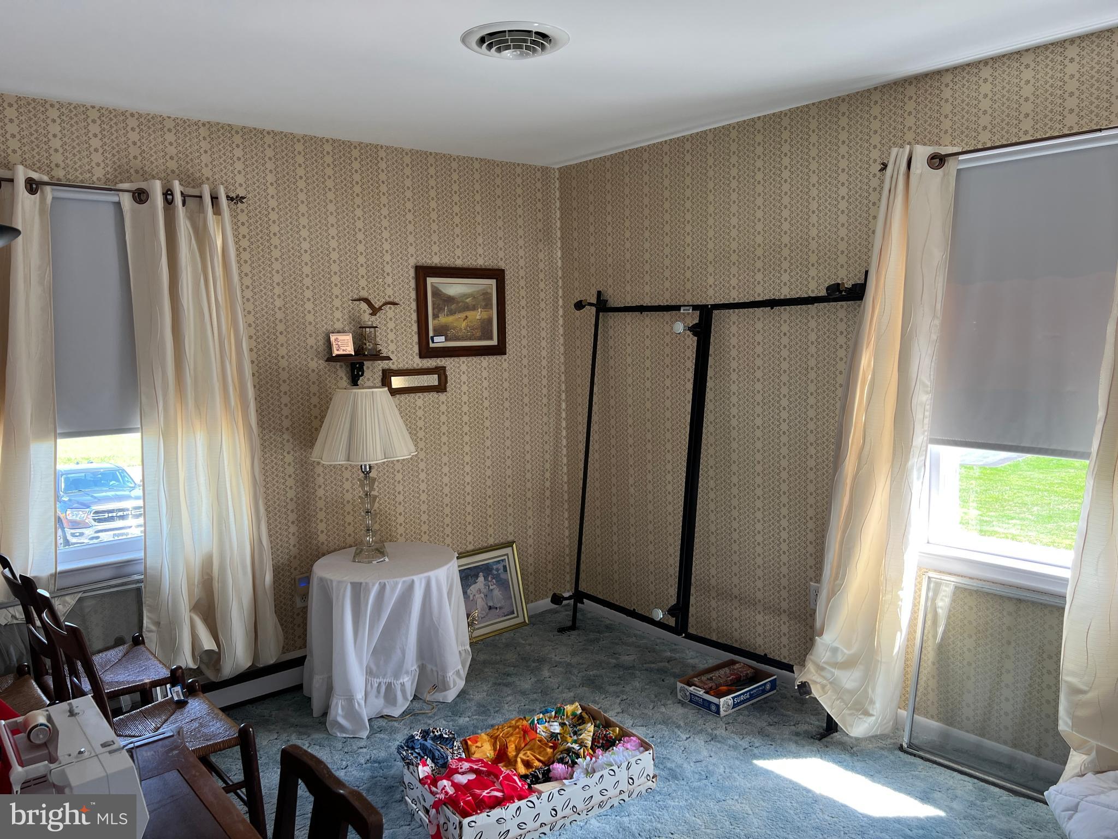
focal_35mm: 26
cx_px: 559
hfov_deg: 67.3
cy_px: 420
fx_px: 840
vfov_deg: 53.1
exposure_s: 1/122
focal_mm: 5.7
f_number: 1.5
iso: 50
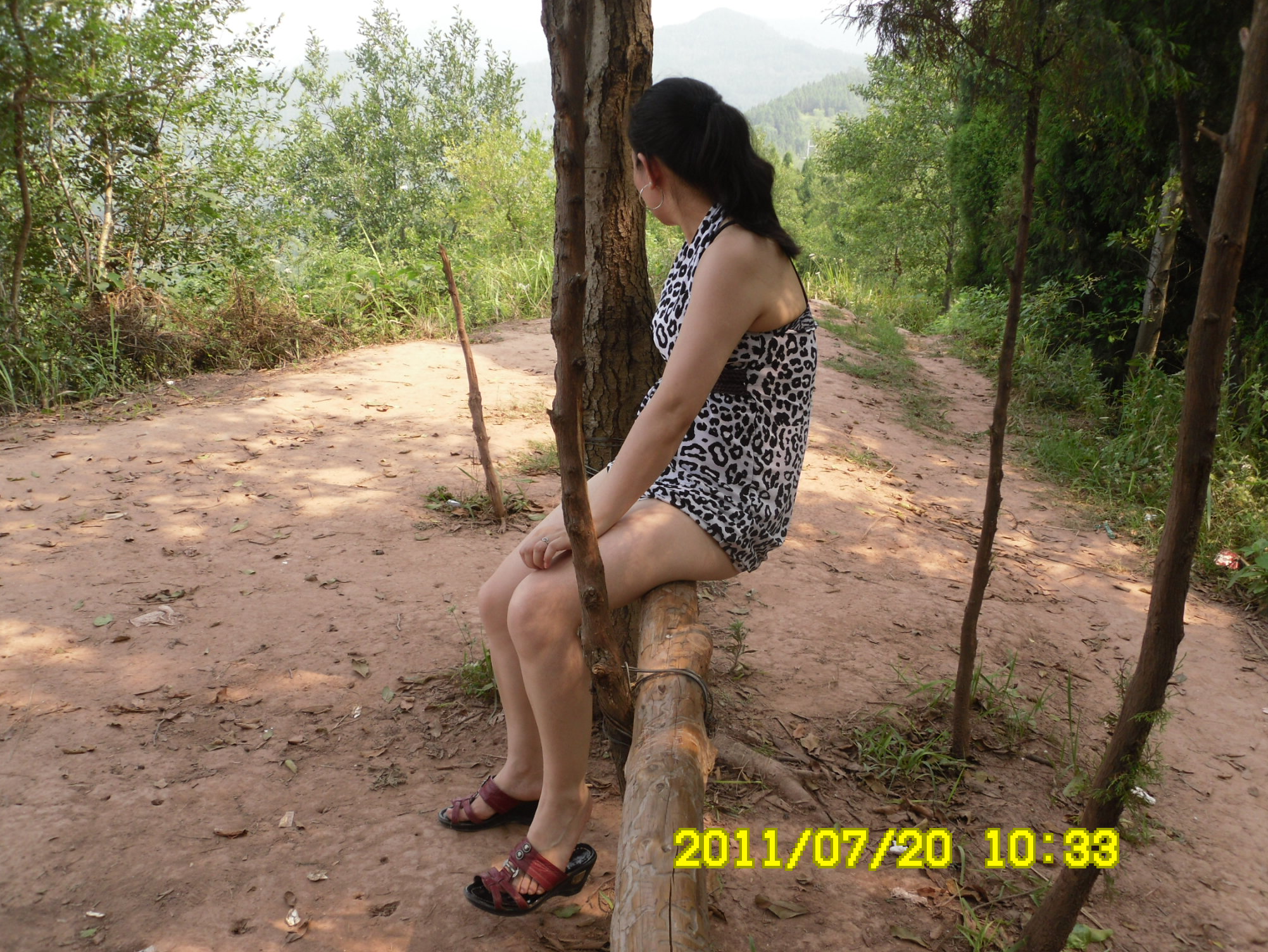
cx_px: 633
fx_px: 1685
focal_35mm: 46
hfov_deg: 41.2
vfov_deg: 31.5
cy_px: 471
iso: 80
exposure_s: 1/224
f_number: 3.5
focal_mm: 6.3
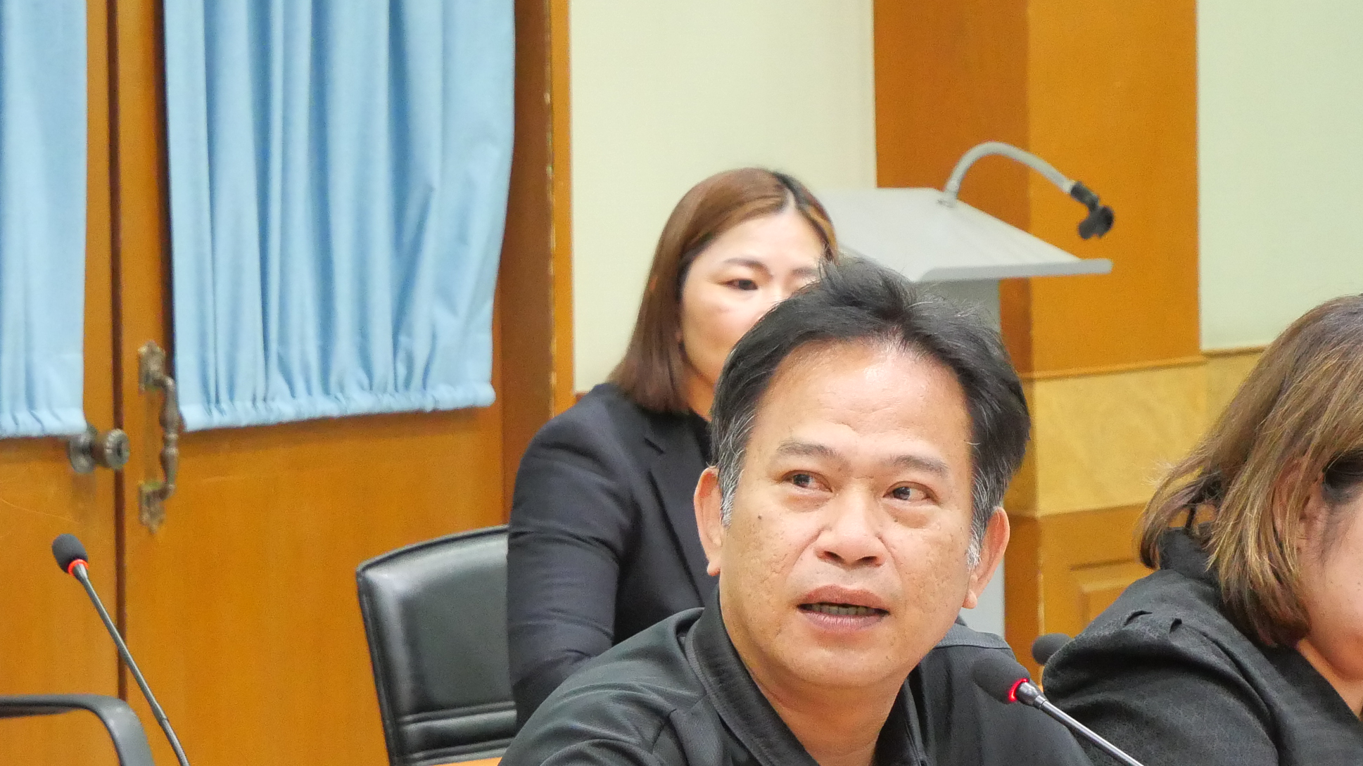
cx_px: 742
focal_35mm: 221
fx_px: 7986
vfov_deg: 5.5
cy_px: 744
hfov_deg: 9.8
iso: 3200
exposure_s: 1/25
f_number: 5.6
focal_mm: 53
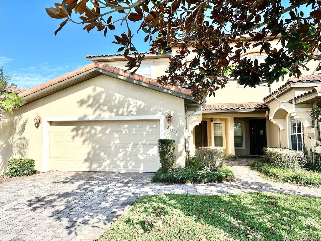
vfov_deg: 56.8
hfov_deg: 71.6
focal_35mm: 24
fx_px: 223
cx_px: 160
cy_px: 120
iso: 80
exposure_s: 1/3472
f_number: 1.78
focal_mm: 6.86
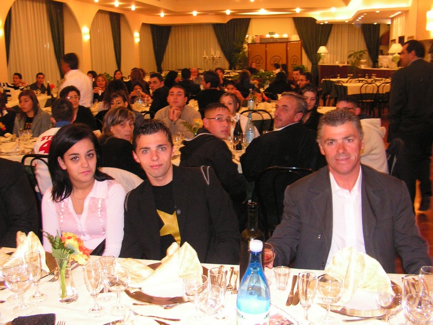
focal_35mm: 36
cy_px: 162
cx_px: 216
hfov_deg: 51.4
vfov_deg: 39.7
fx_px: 450
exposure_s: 1/40
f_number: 3.2
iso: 200
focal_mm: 6
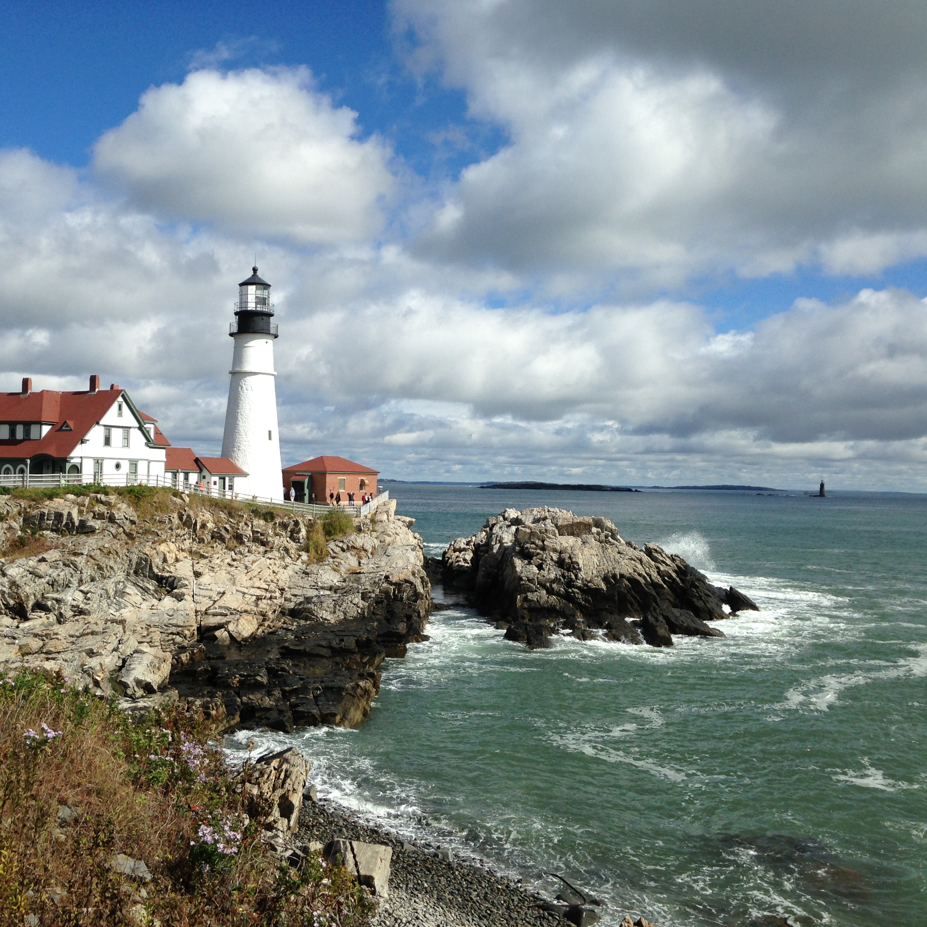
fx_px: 1182
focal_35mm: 39
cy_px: 463
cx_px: 343
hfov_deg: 42.5
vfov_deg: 42.8
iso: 50
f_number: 2.4
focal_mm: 4.12
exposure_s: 1/2584
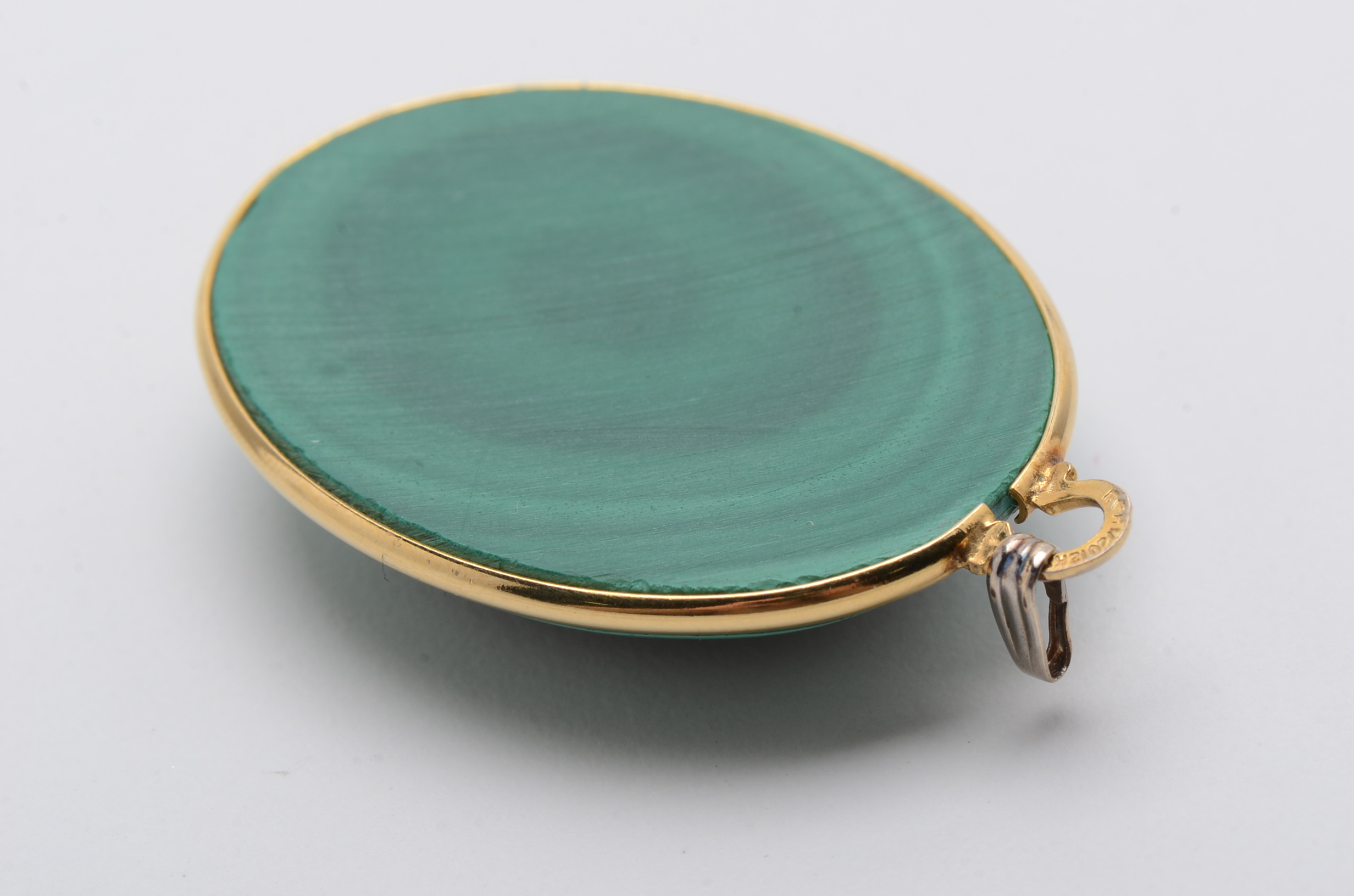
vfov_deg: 10.7
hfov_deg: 16.1
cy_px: 448
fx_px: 4785
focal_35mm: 128
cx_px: 677
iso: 200
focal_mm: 85
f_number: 16
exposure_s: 1/160
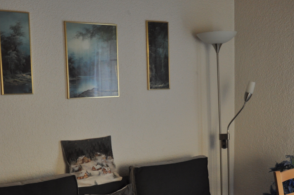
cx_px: 184
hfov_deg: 31.3
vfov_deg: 20.7
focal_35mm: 64
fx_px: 522
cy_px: 176
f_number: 4
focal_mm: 21
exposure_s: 1/15
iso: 500
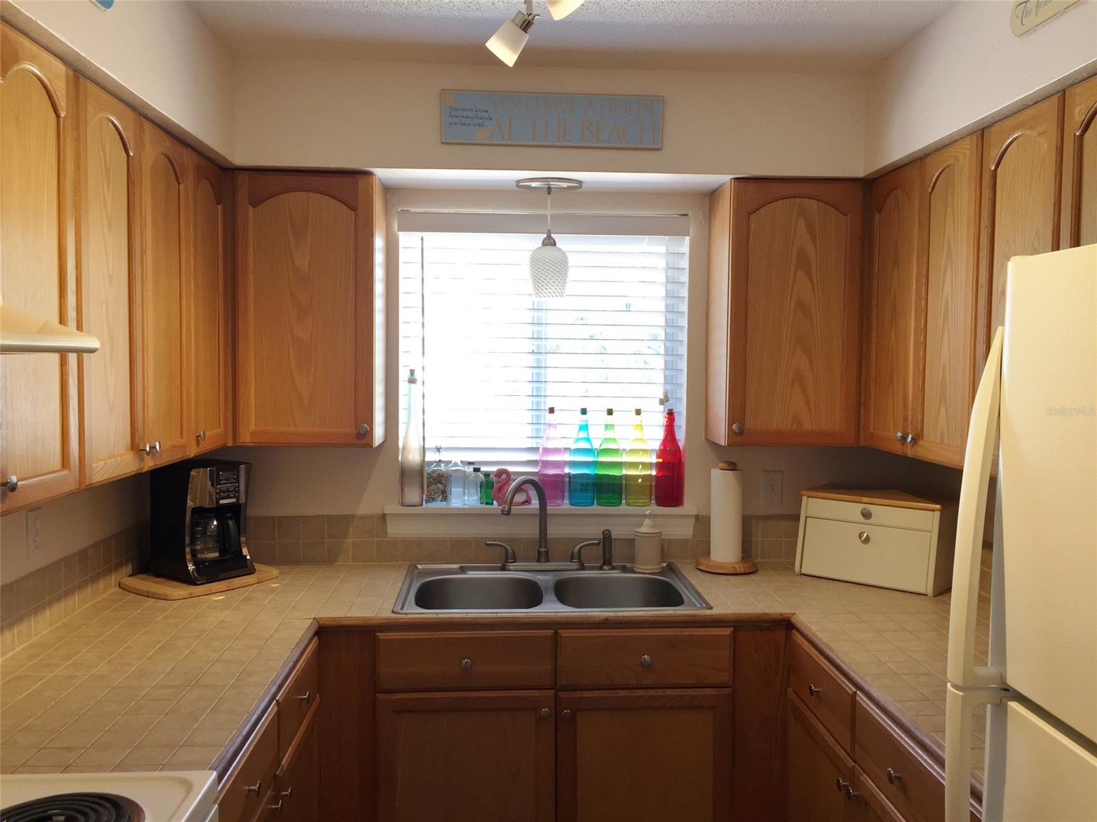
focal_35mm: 29
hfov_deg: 61.7
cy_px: 411
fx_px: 919
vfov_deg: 48.2
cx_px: 548
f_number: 2.2
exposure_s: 1/40
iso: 32
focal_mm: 4.15
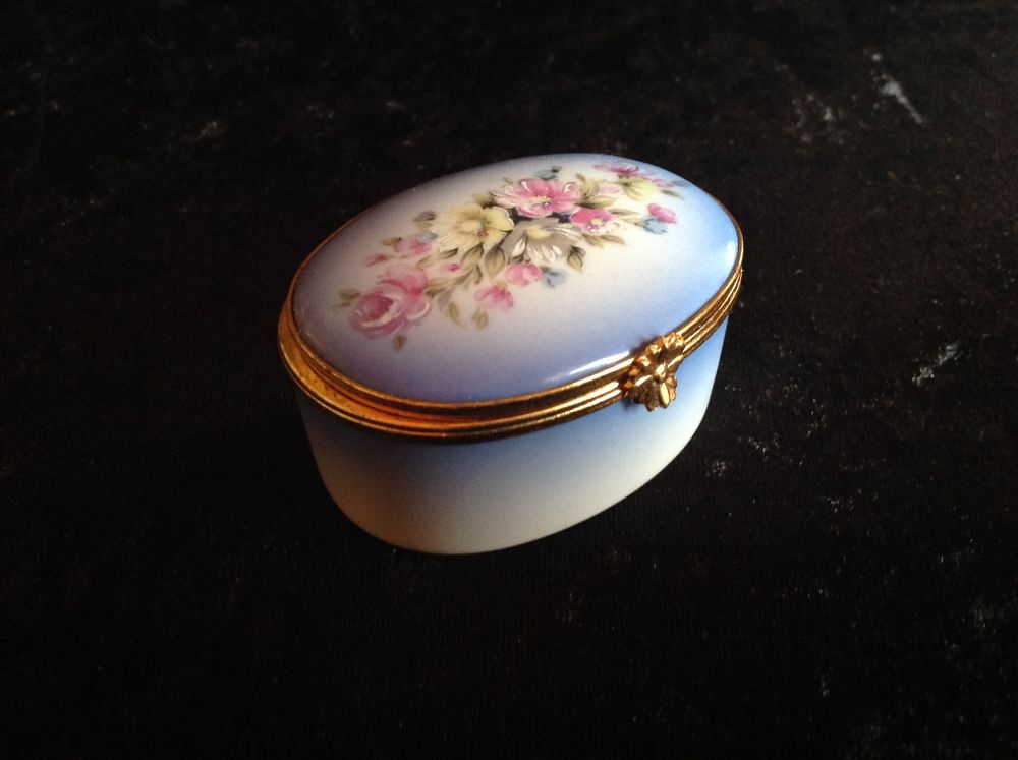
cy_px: 380
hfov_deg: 52.7
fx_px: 1028
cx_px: 509
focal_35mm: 35
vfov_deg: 40.6
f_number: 2.4
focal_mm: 4.28
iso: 320
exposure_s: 1/15
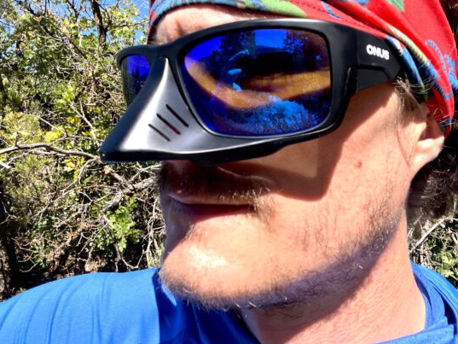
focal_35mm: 30
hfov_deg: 59.6
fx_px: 397
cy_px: 145
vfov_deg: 46.6
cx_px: 270
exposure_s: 1/651
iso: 32
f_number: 2.2
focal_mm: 2.71
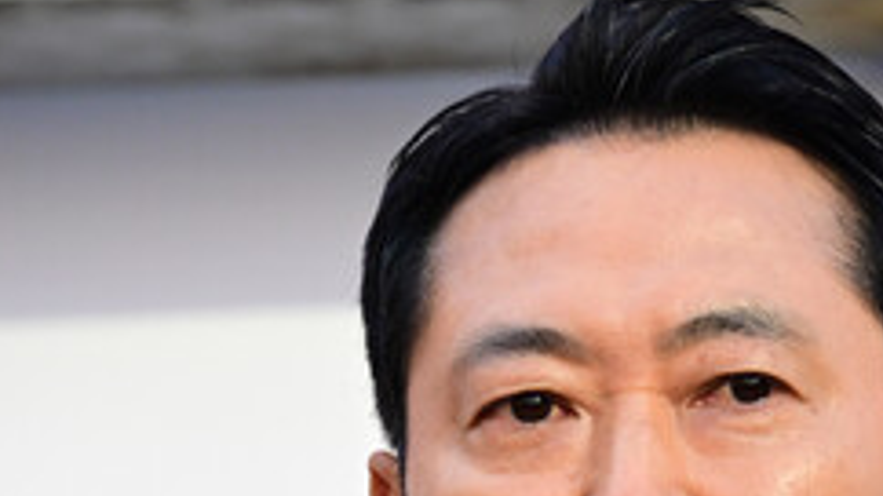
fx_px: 20670
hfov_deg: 2.4
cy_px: 678
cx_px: 525
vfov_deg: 1.4
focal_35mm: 883
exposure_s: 1/640
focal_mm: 340
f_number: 8
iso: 2000
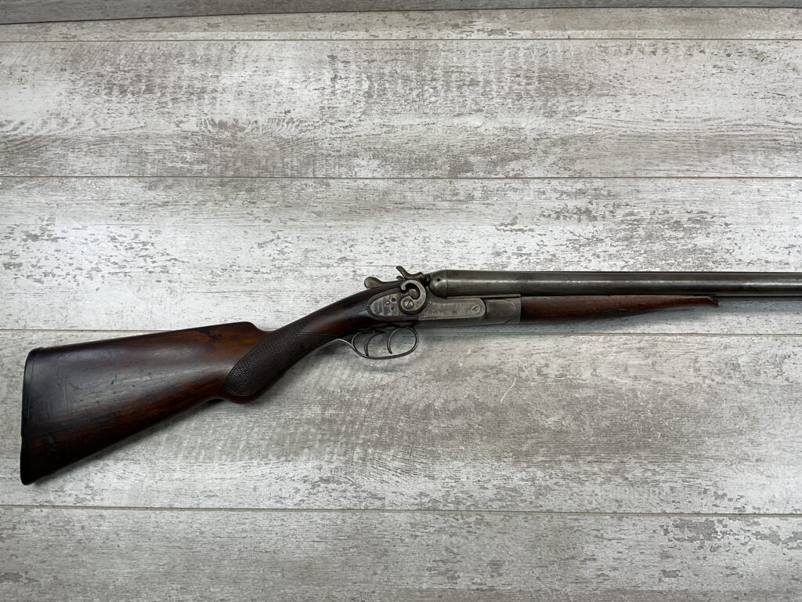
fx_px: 672
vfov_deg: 48.2
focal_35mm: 29
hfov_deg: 61.7
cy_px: 301
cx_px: 401
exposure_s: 1/182
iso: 16
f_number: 1.8
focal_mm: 3
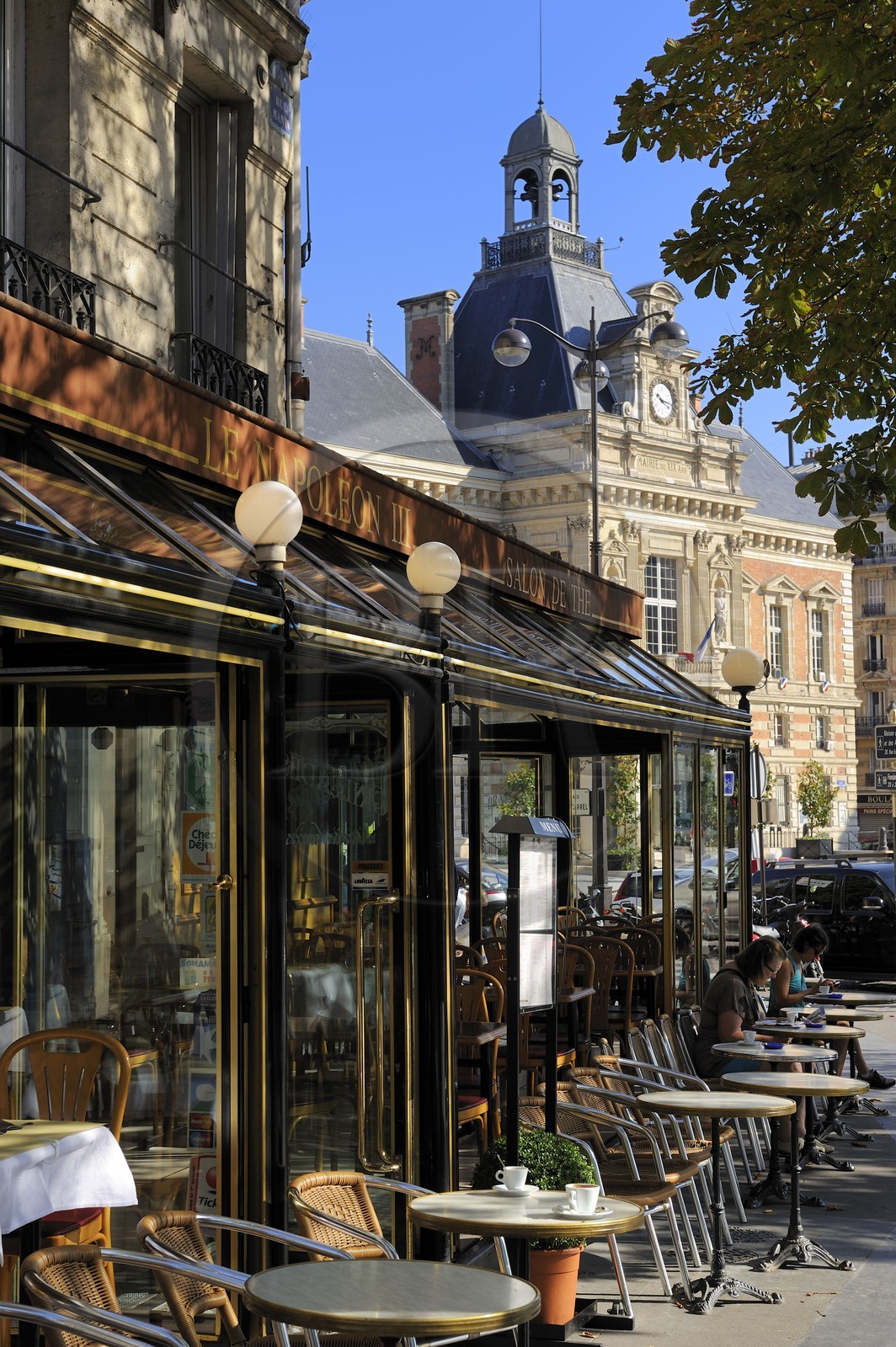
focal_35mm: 56
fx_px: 2094
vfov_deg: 35.7
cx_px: 448
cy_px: 674
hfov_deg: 24.2
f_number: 8
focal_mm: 56
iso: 200
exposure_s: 1/160
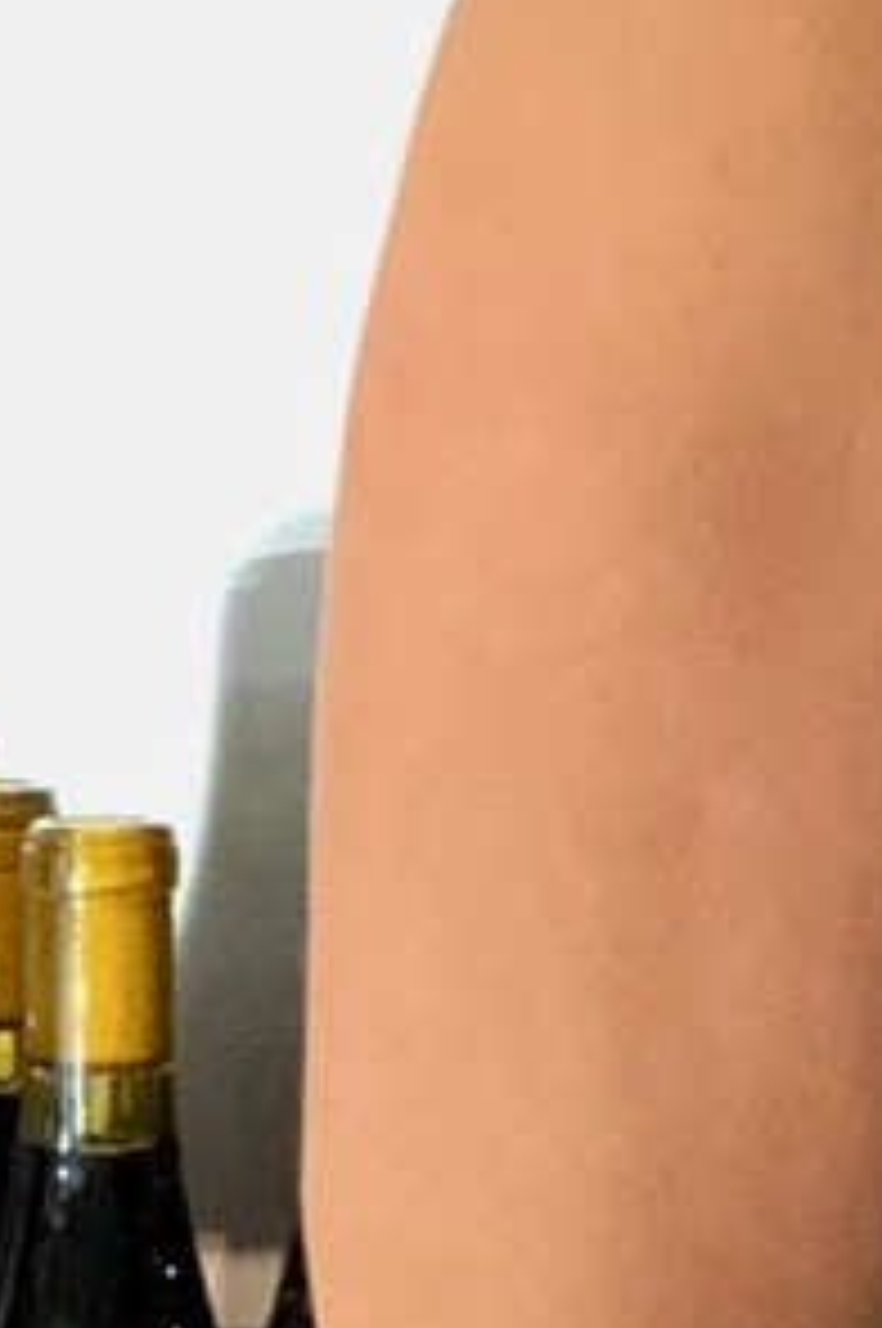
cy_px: -162
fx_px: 13849
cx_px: 2313
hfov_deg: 3.6
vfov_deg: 5.5
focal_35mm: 376
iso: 160
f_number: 2.4
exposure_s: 1/24
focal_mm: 6
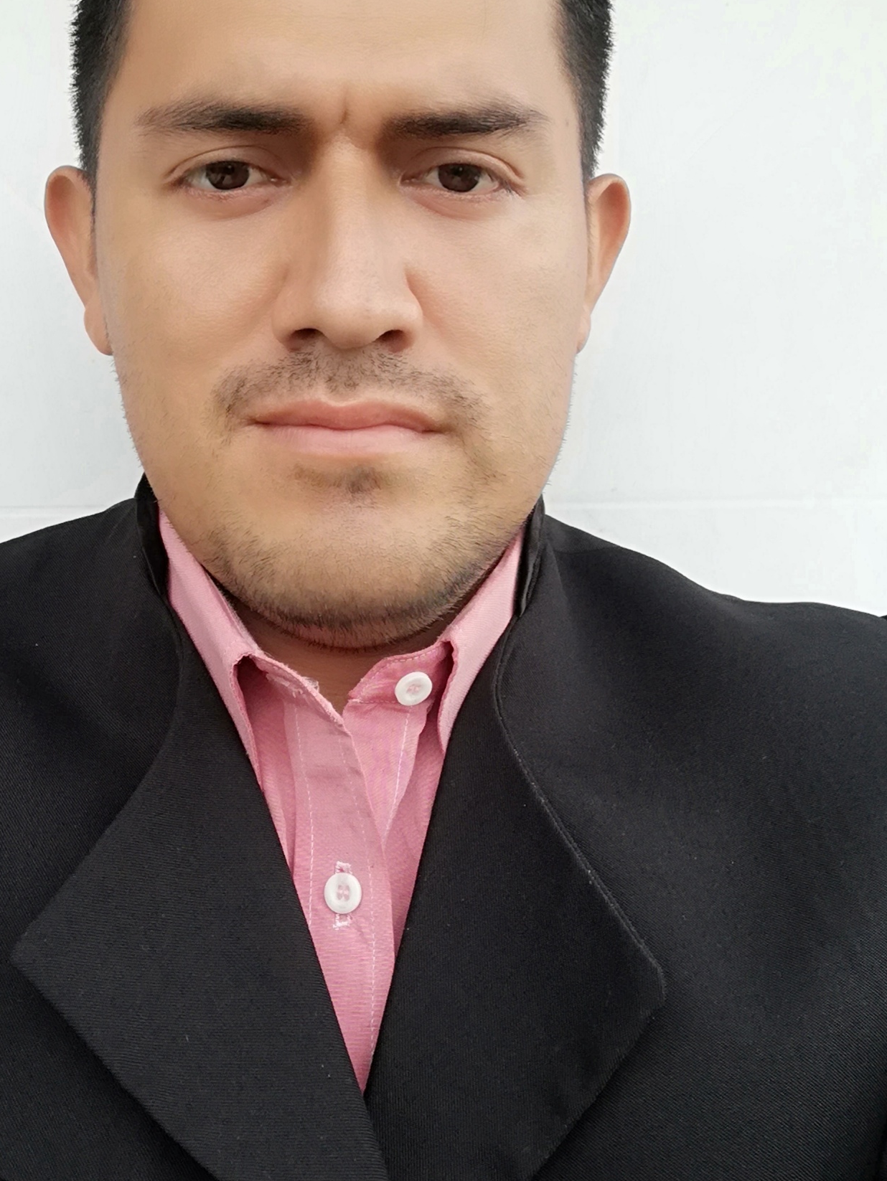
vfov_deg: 53.6
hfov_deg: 41.6
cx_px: 359
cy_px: 484
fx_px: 1161
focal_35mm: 34
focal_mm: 3.6
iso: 50
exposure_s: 1/321
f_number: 2
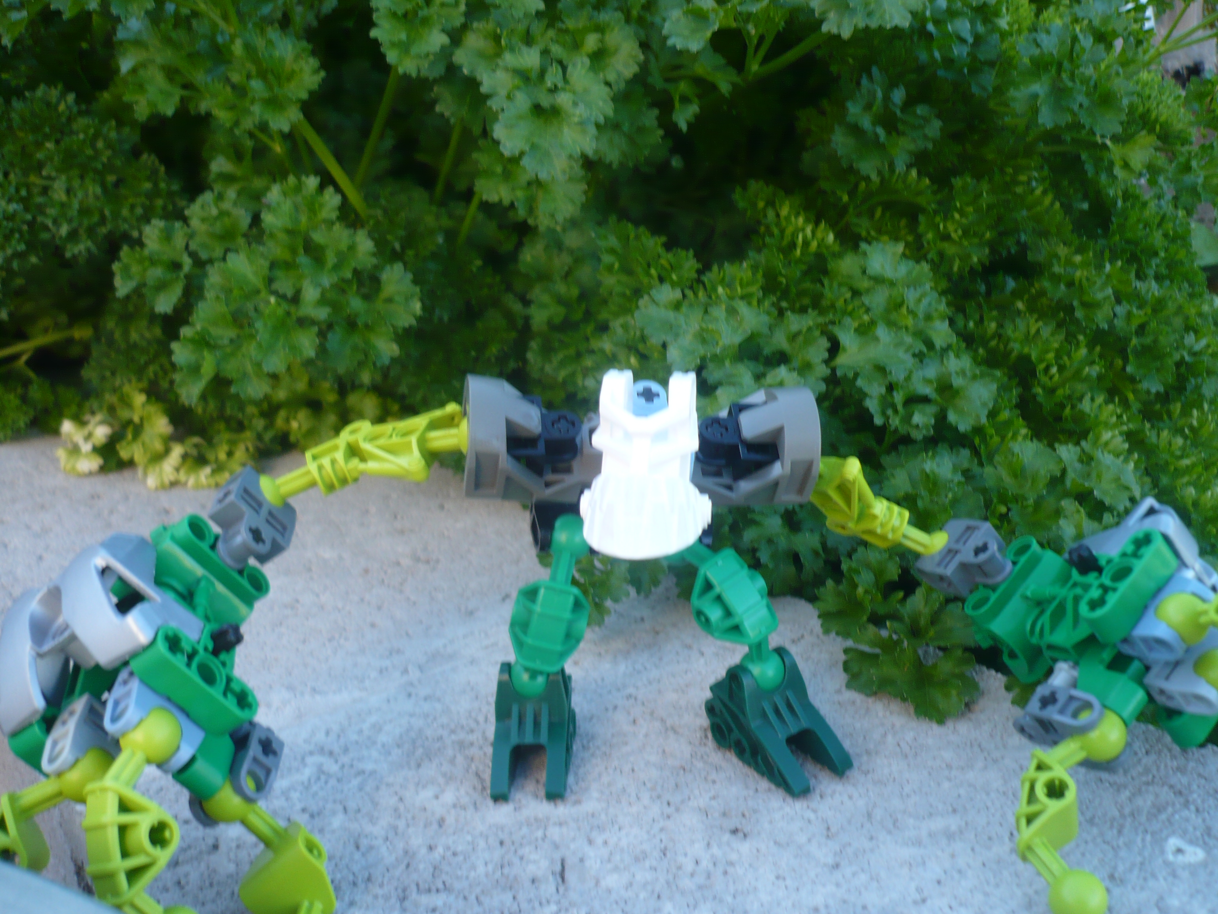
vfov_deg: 40.7
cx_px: 609
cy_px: 457
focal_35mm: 35
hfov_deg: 52.6
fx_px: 1232
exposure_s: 1/100
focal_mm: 5.8
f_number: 2.8
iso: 100
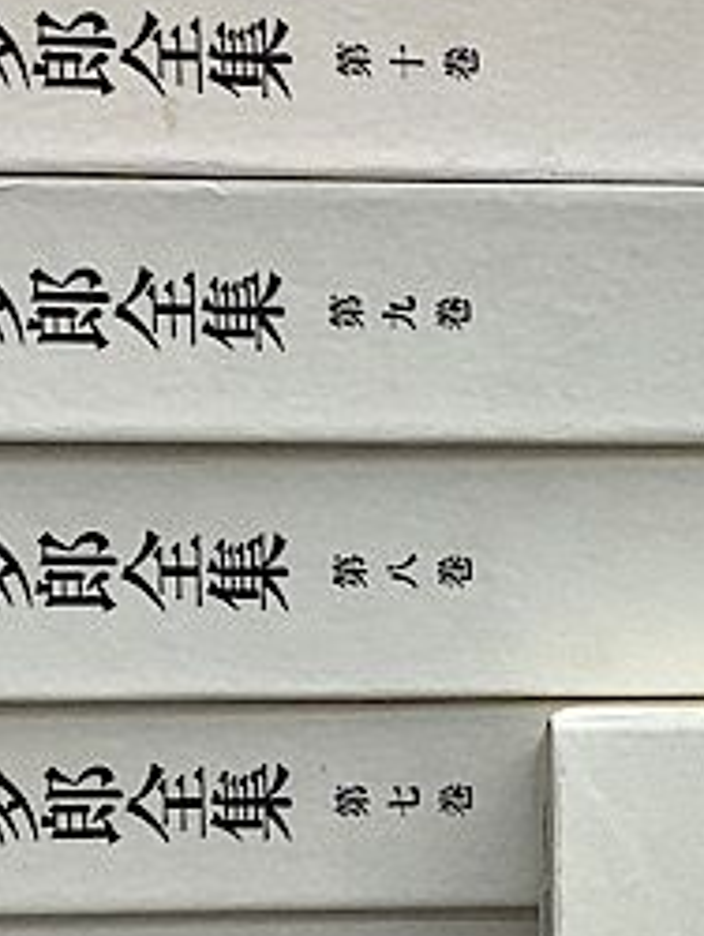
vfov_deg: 15.7
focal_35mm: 124
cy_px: 797
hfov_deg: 11.6
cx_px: 921
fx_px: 3357
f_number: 2.4
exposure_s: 1/100
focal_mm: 3.3
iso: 50
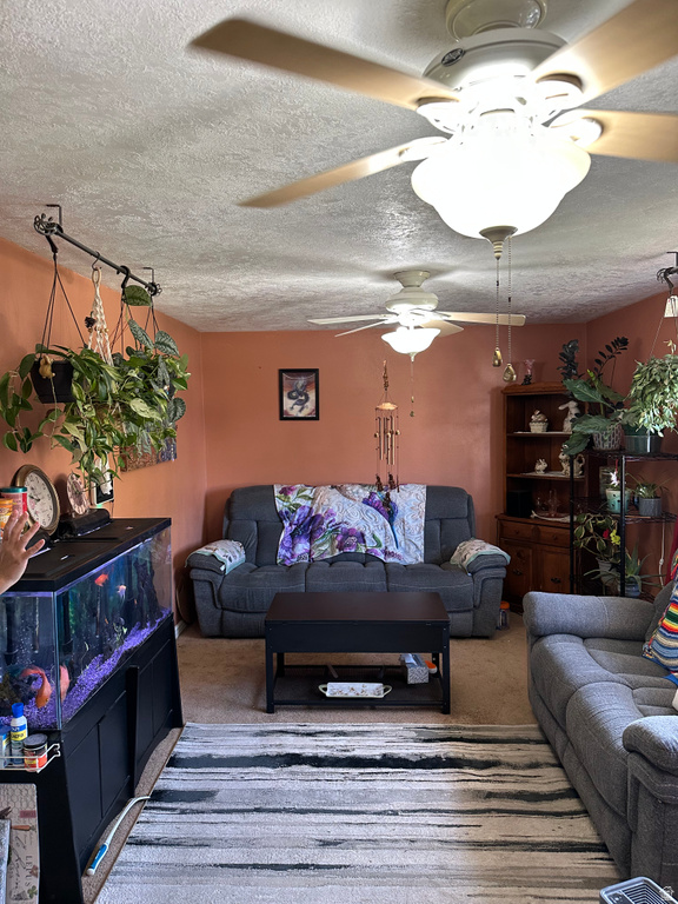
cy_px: 452
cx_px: 339
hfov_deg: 56.8
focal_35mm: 24
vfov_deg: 71.6
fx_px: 627
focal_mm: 6.86
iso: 200
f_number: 1.78
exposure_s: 1/120
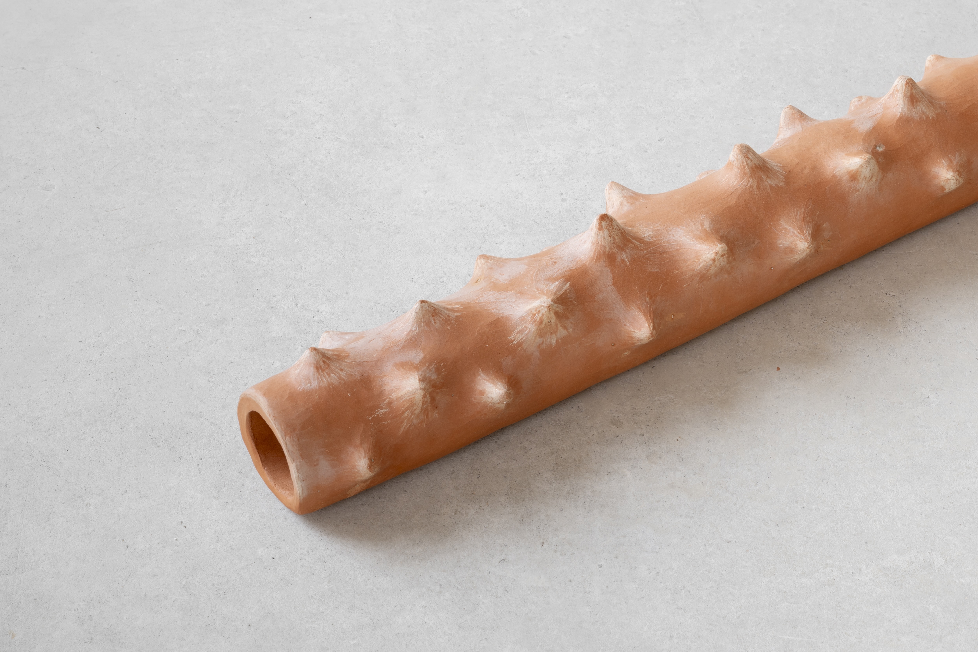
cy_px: 233
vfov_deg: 13.2
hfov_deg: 19.5
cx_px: 725
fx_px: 2825
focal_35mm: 104
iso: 64
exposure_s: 1/1.25
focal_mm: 70
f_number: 16
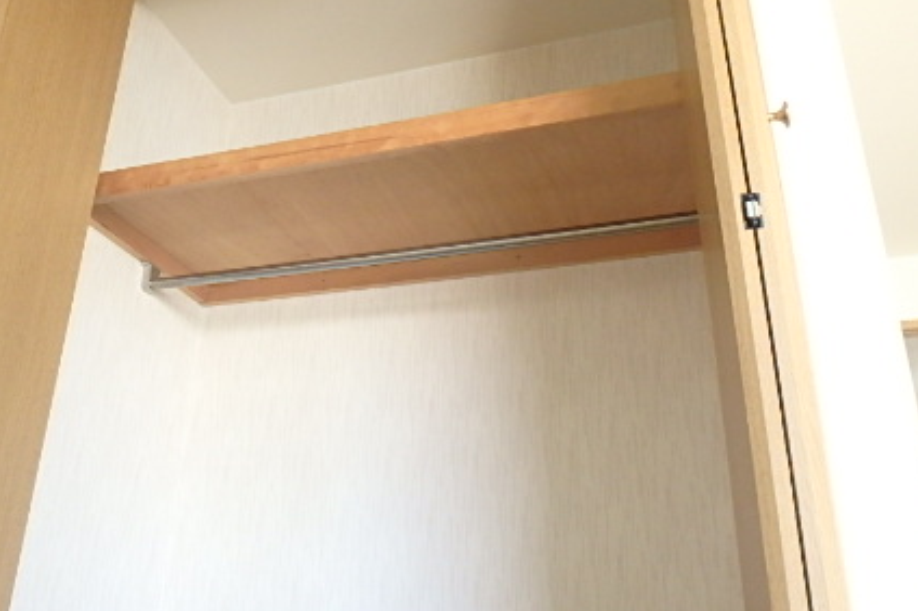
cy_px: 306
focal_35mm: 33
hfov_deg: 57.0
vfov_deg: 39.9
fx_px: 841
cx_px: 394
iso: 500
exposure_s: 1/30
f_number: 3.5
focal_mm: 3.7
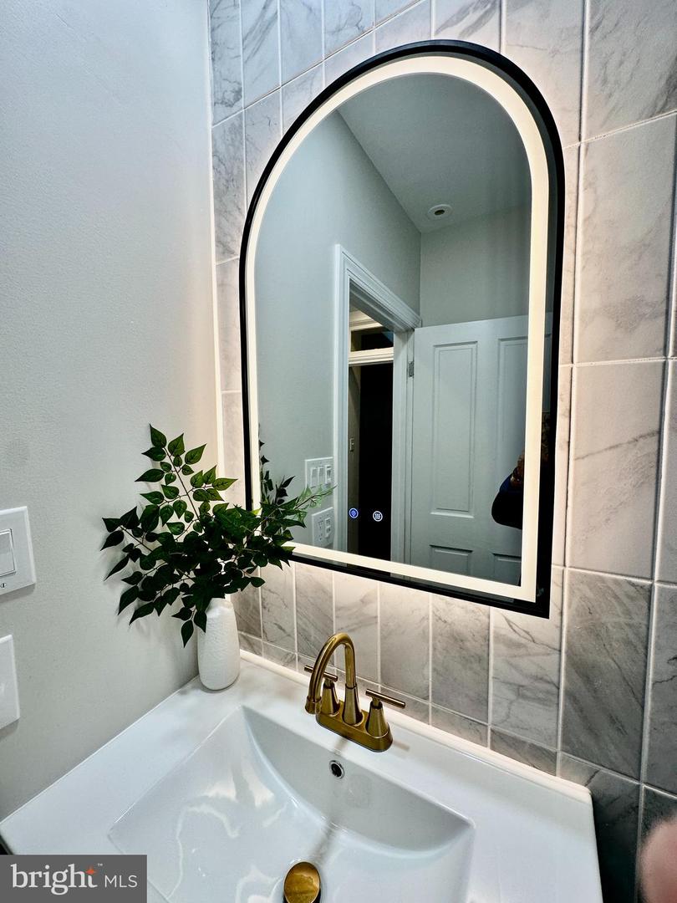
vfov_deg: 102.1
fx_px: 365
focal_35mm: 14
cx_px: 338
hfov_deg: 85.7
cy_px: 452
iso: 100
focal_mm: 2.22
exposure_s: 1/120
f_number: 2.2
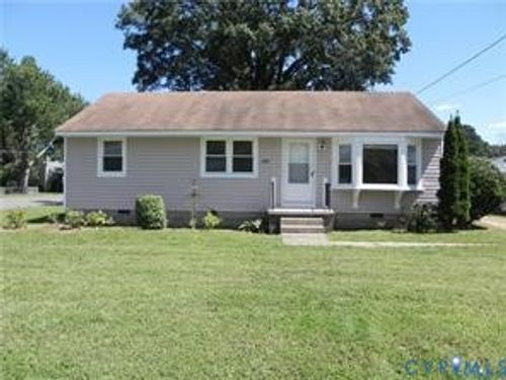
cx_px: 253
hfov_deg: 61.7
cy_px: 190
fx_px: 424
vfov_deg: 48.2
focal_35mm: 29
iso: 160
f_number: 2.8
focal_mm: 5.2
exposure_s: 1/1263
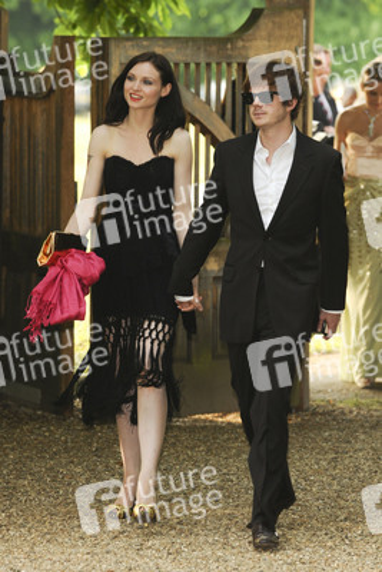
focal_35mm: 262
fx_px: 4174
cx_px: 191
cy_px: 286
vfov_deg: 7.8
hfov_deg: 5.2
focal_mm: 175
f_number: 5
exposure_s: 1/200
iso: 400
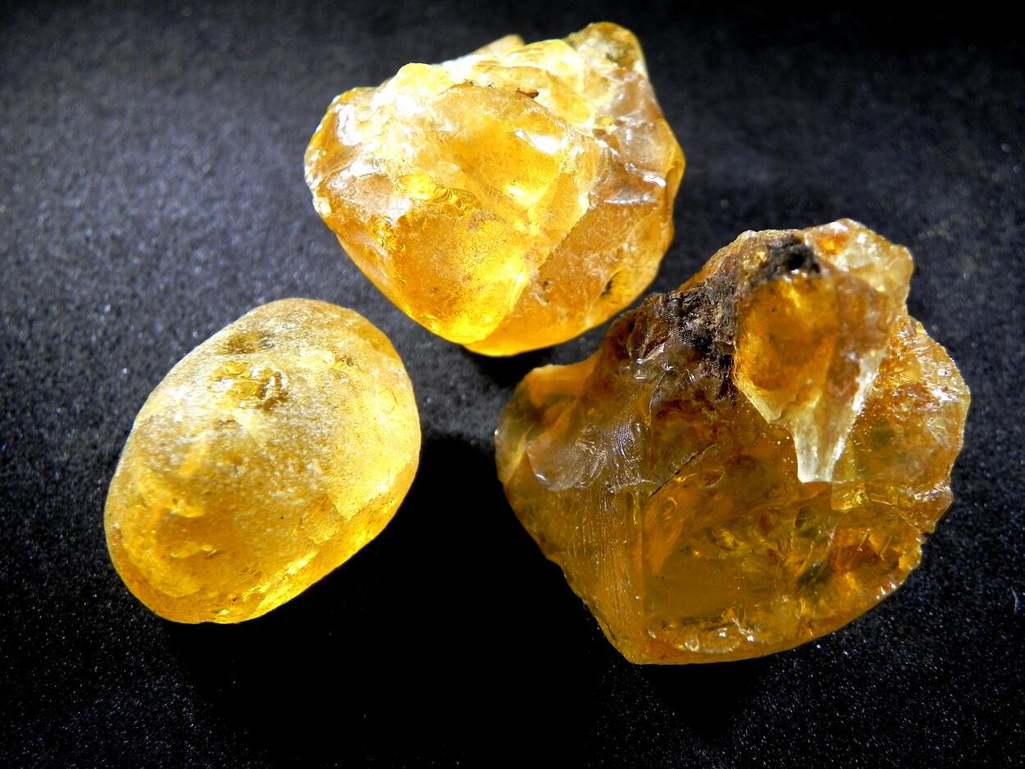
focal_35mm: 46
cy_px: 384
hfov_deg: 41.2
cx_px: 512
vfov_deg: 31.5
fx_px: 1362
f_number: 3.2
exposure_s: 1/185
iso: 160
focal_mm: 8.2
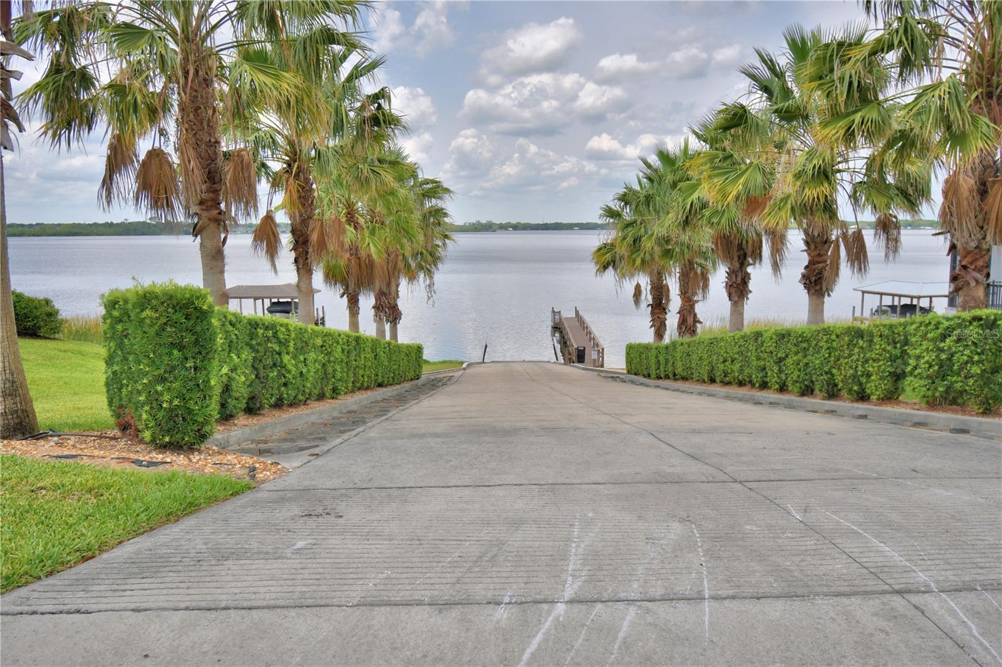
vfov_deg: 43.6
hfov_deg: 61.9
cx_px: 501
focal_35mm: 30
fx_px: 835
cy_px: 334
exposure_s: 1/800
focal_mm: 20
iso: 100
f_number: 5.6
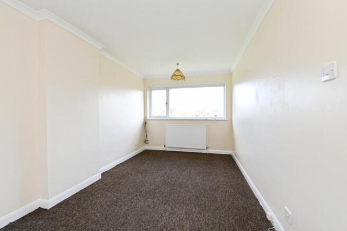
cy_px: 116
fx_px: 145
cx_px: 174
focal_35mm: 15
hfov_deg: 100.4
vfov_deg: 77.4
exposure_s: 1/80
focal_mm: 15
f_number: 8
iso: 800
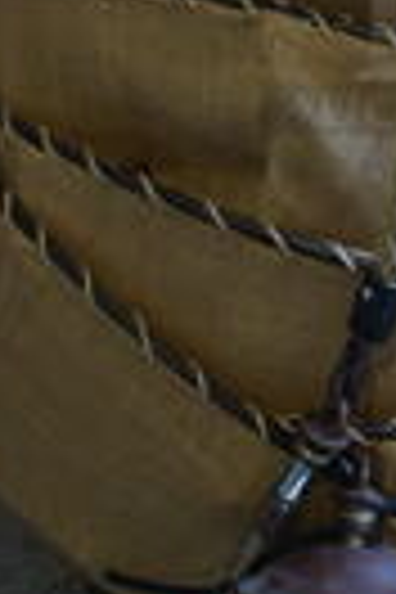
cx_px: 526
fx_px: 1617
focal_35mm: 98
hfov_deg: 13.4
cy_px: 11
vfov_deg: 20.2
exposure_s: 1/40
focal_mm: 18
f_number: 3.5
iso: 100
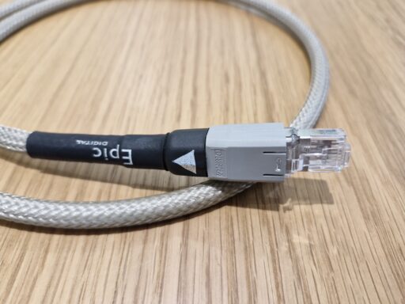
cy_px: 152
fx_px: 269
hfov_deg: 73.9
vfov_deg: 58.9
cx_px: 202
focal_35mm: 23
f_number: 1.8
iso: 50
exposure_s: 1/100
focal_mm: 5.54
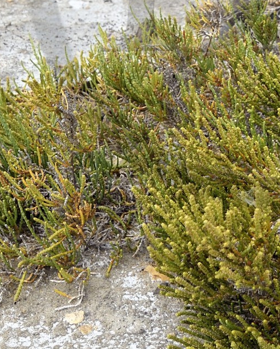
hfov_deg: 14.7
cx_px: 276
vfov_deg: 17.9
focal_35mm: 103
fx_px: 1067
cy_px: -49
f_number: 7.1
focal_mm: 29
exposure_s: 1/250
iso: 200
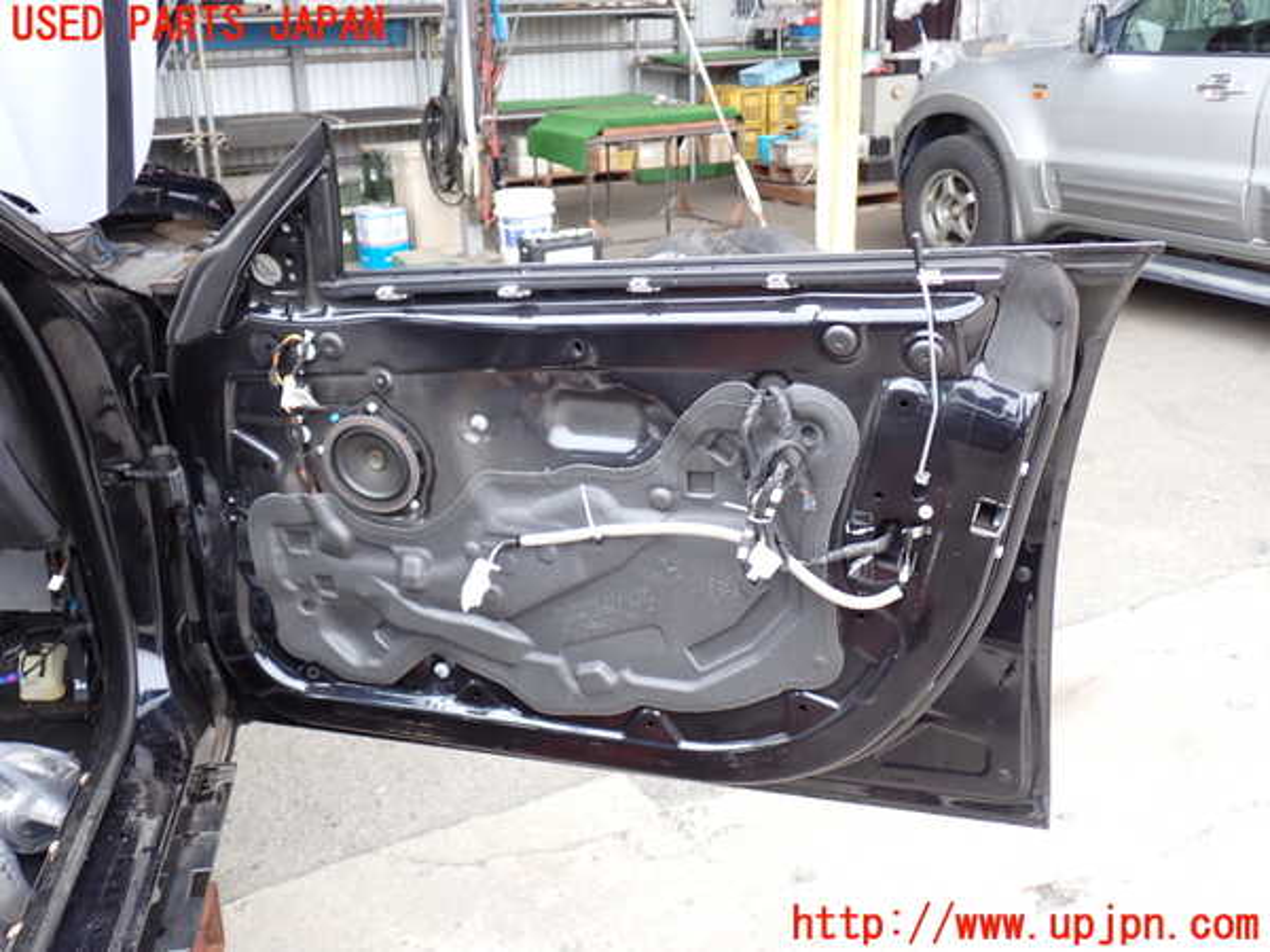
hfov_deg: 51.4
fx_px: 1321
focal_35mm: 36
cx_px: 635
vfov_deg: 39.7
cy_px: 476
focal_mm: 6.37
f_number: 2.5
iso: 100
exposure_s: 1/80
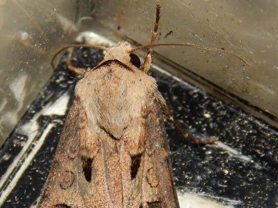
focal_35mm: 263
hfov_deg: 7.5
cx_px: 109
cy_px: 161
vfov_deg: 5.6
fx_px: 2113
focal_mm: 28.7
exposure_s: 1/30
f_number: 10.1
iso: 200
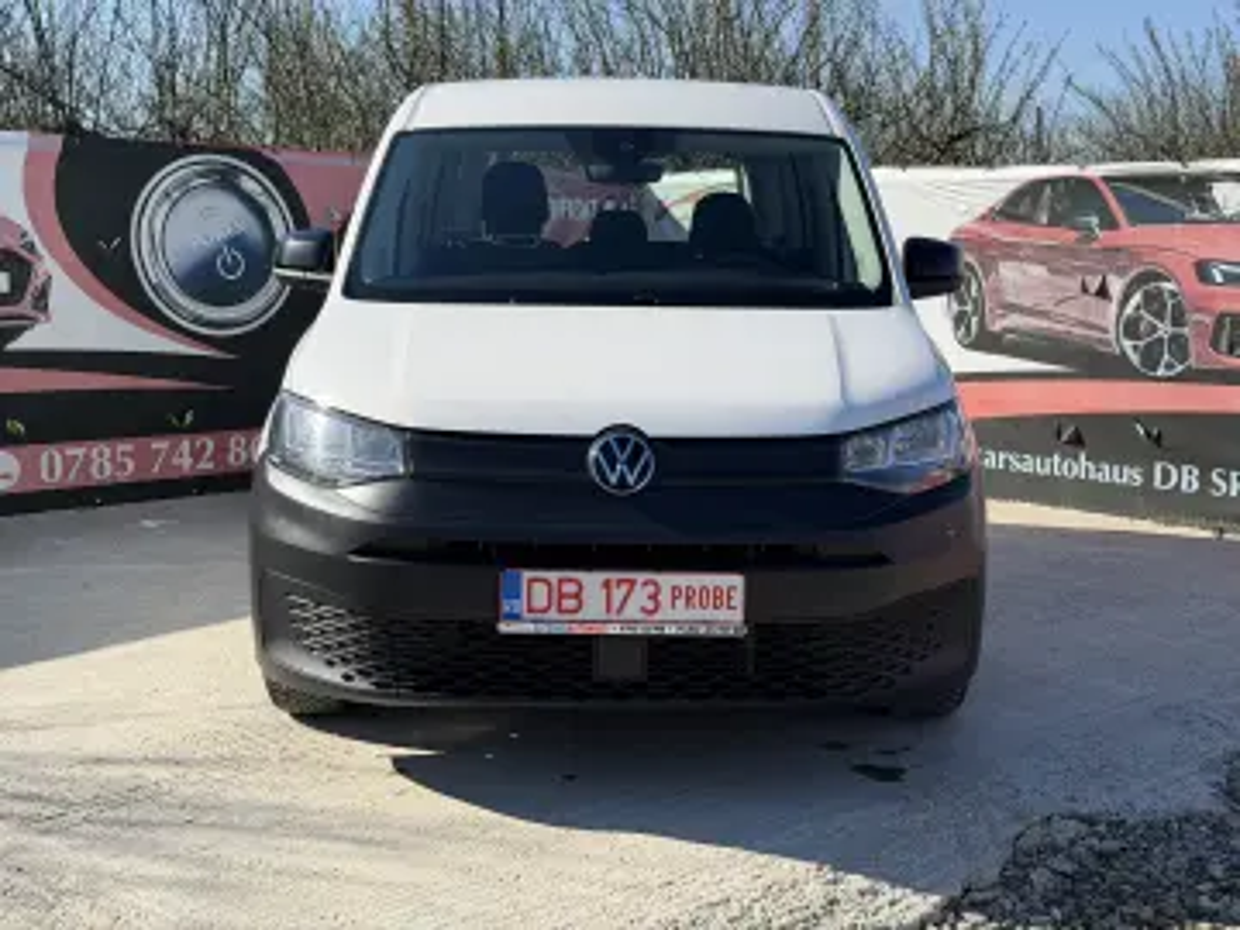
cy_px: 465
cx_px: 620
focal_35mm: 48
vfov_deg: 30.3
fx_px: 1719
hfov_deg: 39.7
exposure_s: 1/4098
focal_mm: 6.76
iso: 64
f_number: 1.78
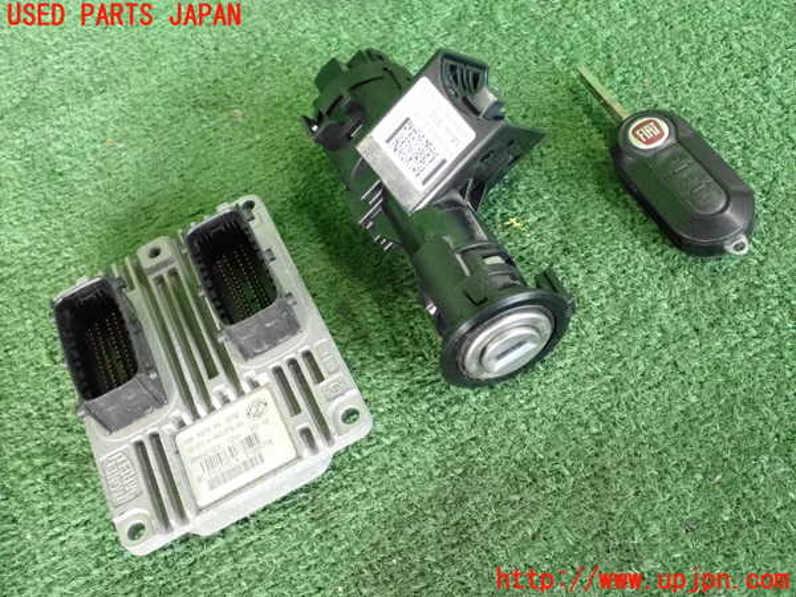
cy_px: 298
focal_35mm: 47
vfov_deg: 30.9
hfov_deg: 40.4
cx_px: 398
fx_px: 1081
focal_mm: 8.4
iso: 2000
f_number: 3.1
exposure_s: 1/125
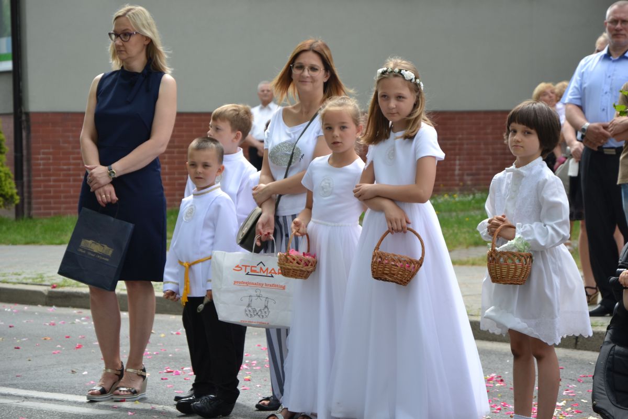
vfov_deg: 9.9
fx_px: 2407
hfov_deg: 14.9
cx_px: 314
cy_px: 210
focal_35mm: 138
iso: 100
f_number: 5.6
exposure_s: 1/125
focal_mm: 92
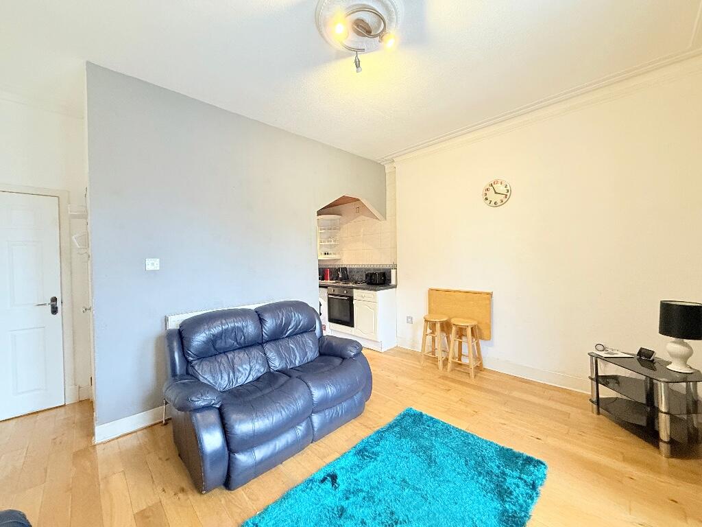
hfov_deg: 102.1
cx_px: 351
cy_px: 264
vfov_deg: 85.7
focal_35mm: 14
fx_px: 284
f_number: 2.2
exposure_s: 1/50
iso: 400
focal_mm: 2.22
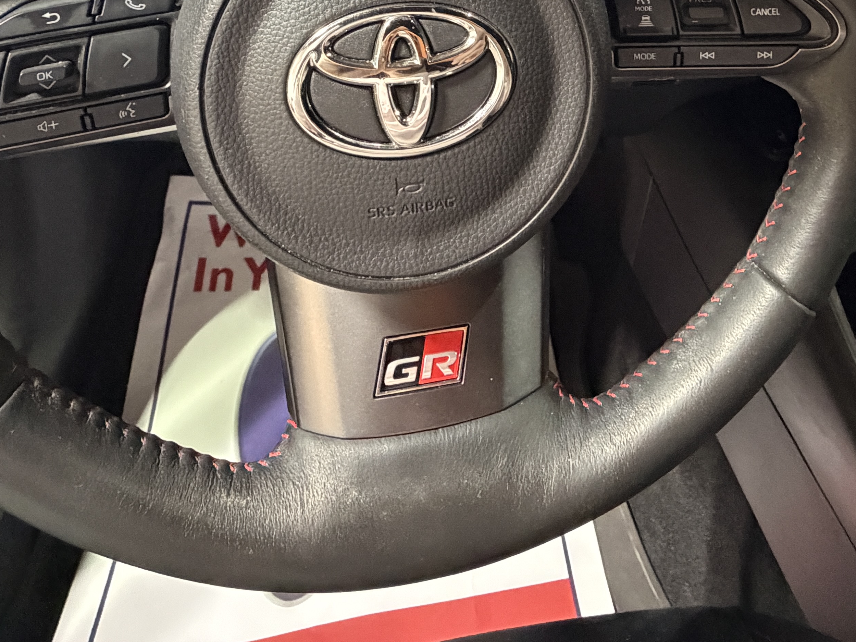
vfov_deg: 36.3
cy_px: -89
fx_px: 791
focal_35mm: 32
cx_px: 542
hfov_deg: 56.1
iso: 1000
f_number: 2.2
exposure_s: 1/60
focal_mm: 2.22
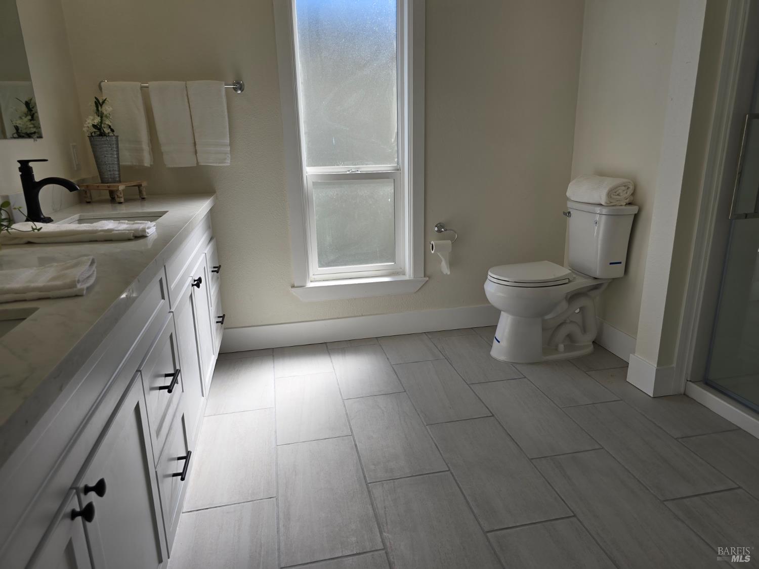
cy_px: 284
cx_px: 380
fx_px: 504
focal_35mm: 23
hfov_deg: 73.9
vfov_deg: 58.9
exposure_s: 1/338
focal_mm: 6.3
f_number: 1.7
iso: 12
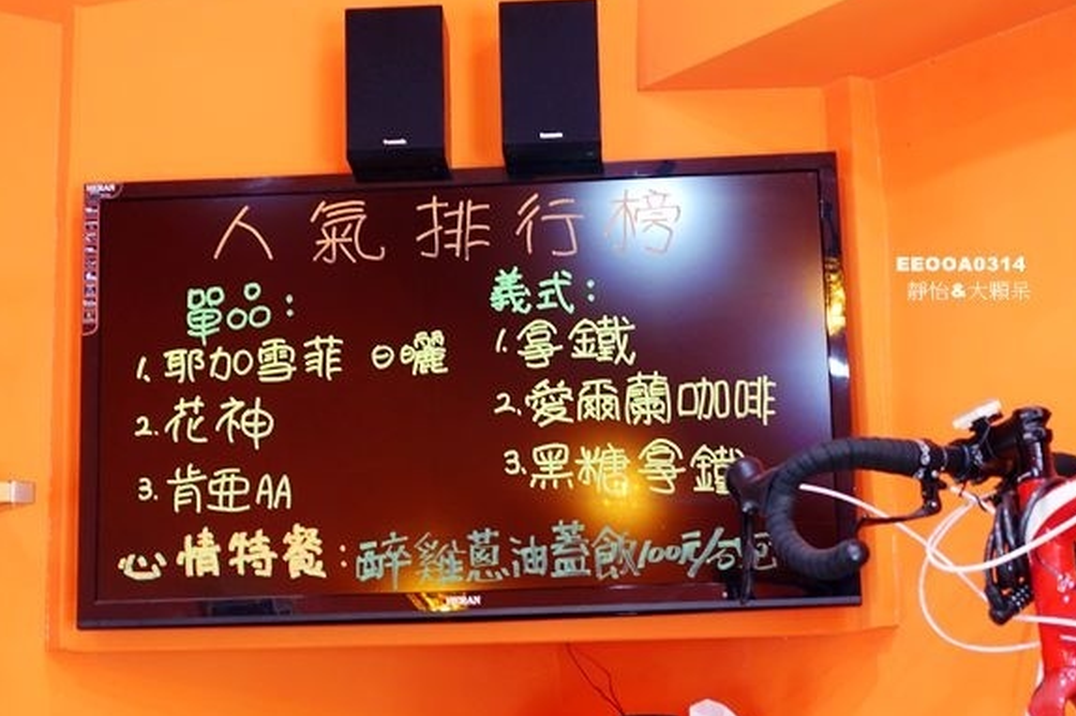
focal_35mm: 68
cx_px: 512
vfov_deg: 20.0
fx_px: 2031
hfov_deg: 29.7
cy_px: 383
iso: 800
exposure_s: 1/40
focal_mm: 22.18
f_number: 2.8
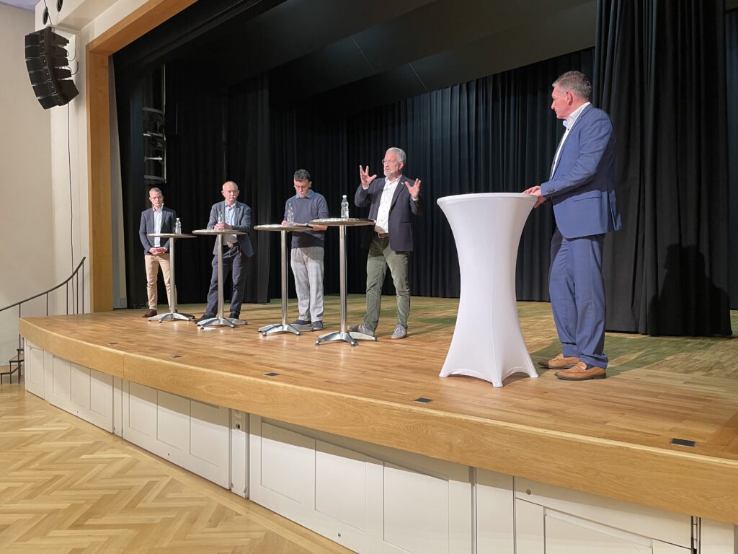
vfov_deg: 53.1
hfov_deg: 67.3
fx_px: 554
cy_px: 277
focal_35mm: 26
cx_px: 369
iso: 160
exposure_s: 1/50
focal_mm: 4.2
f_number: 1.6
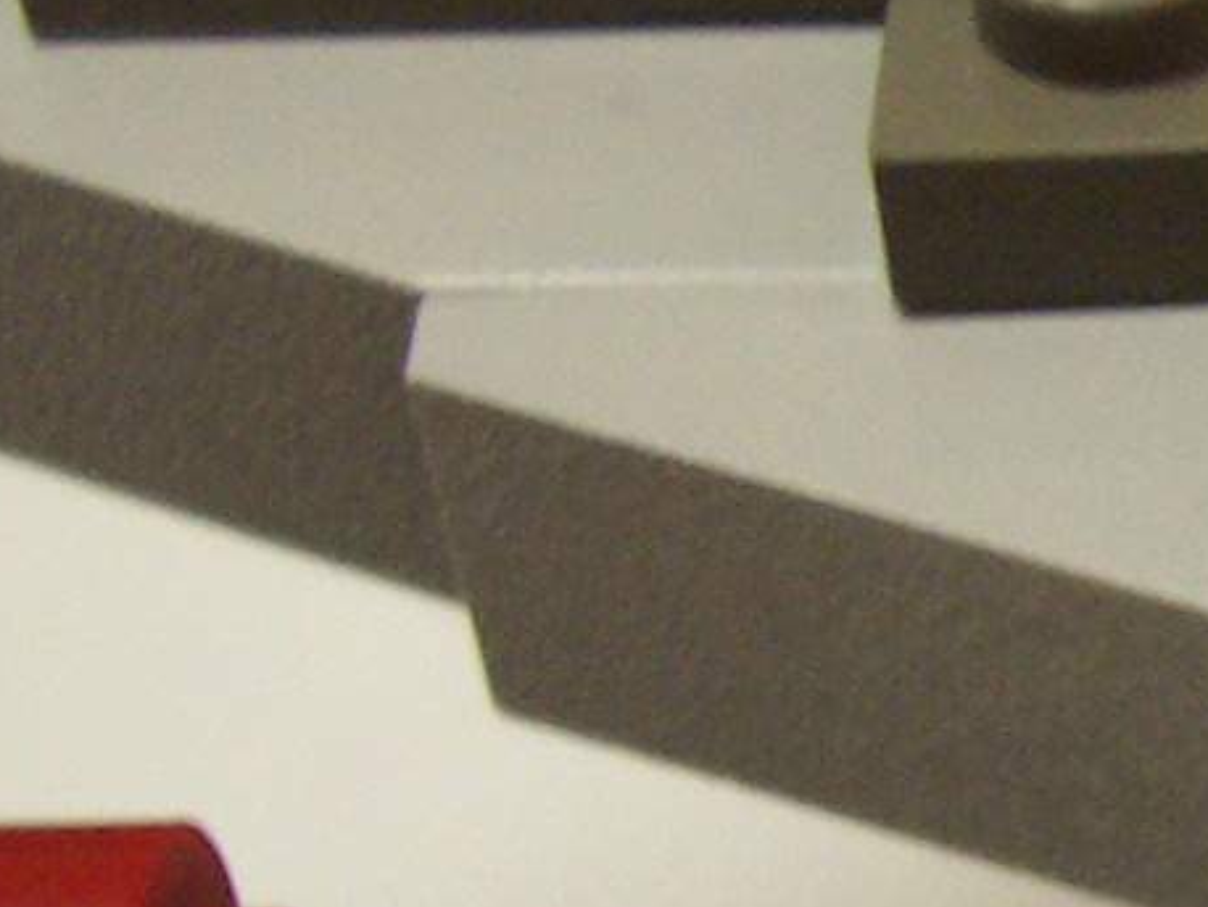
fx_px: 5726
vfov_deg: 8.9
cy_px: 1144
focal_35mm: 164
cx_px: 2023
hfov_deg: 11.4
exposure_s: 1/8
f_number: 2.8
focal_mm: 5.6
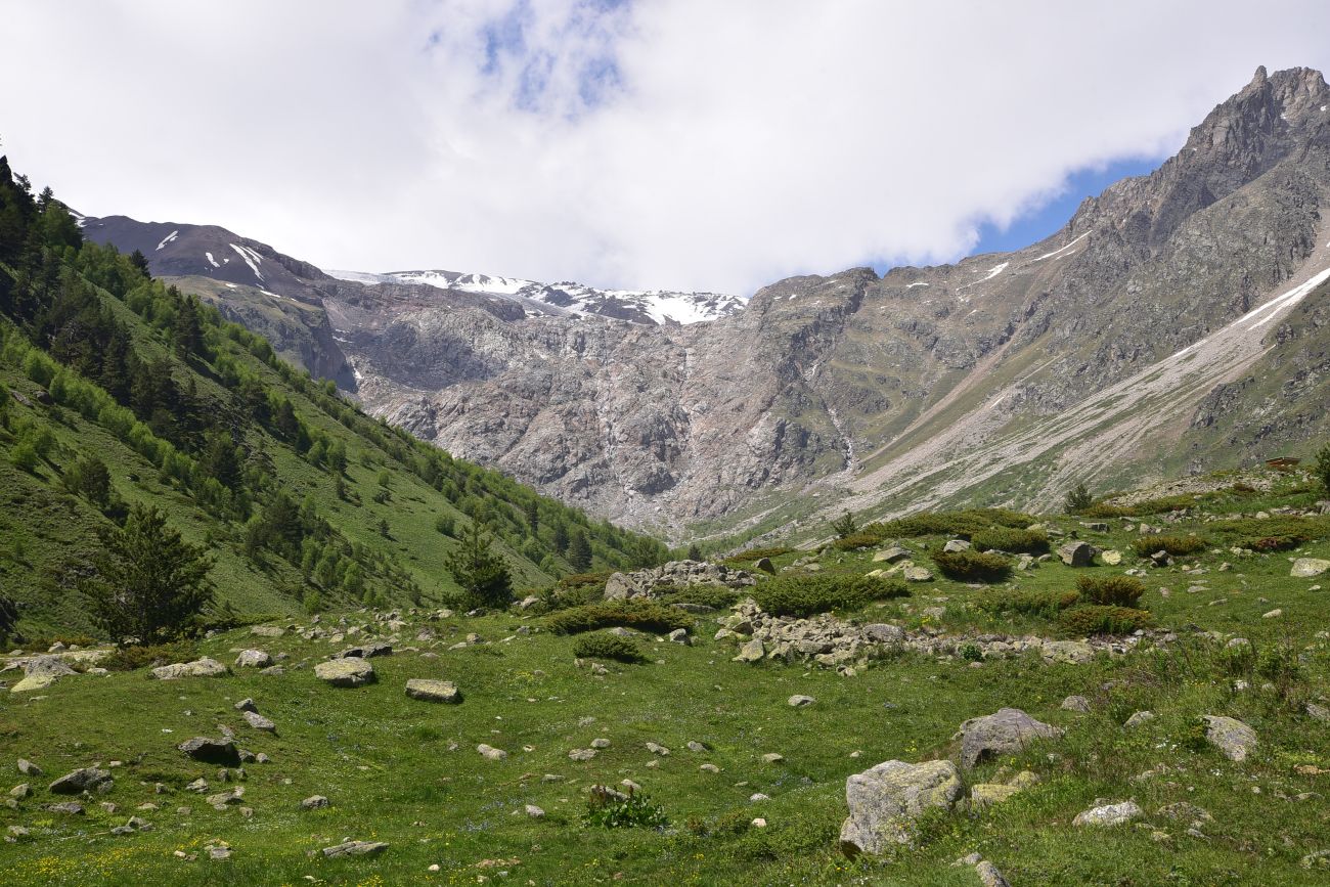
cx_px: 665
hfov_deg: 35.6
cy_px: 444
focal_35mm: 56
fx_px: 2069
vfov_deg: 24.2
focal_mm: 56
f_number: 13
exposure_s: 1/125
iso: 100
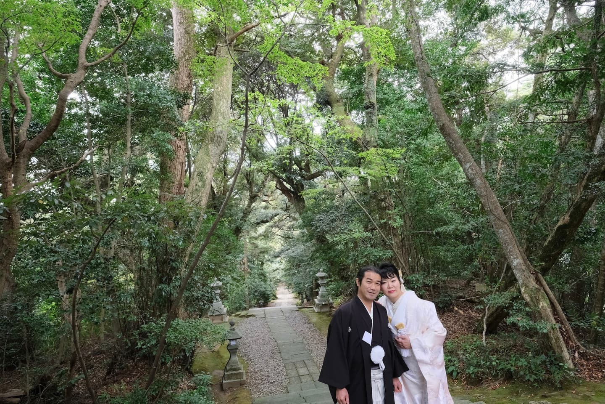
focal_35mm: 21
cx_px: 302
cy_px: 202
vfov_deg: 59.5
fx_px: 353
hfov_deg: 81.2
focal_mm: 14
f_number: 5
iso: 1600
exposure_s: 1/80
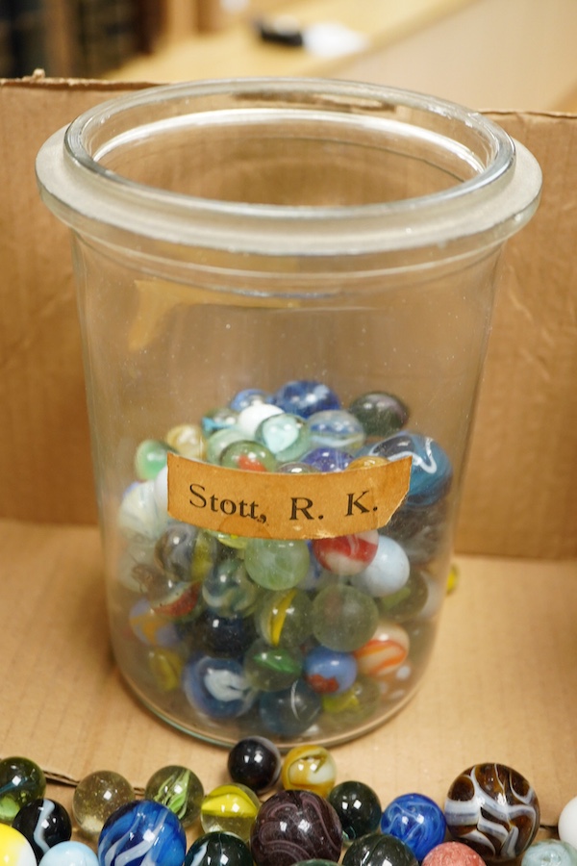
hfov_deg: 29.9
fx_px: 1082
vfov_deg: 43.6
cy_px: 433
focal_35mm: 45
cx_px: 288
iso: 1250
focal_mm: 30
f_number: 3.5
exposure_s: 1/125
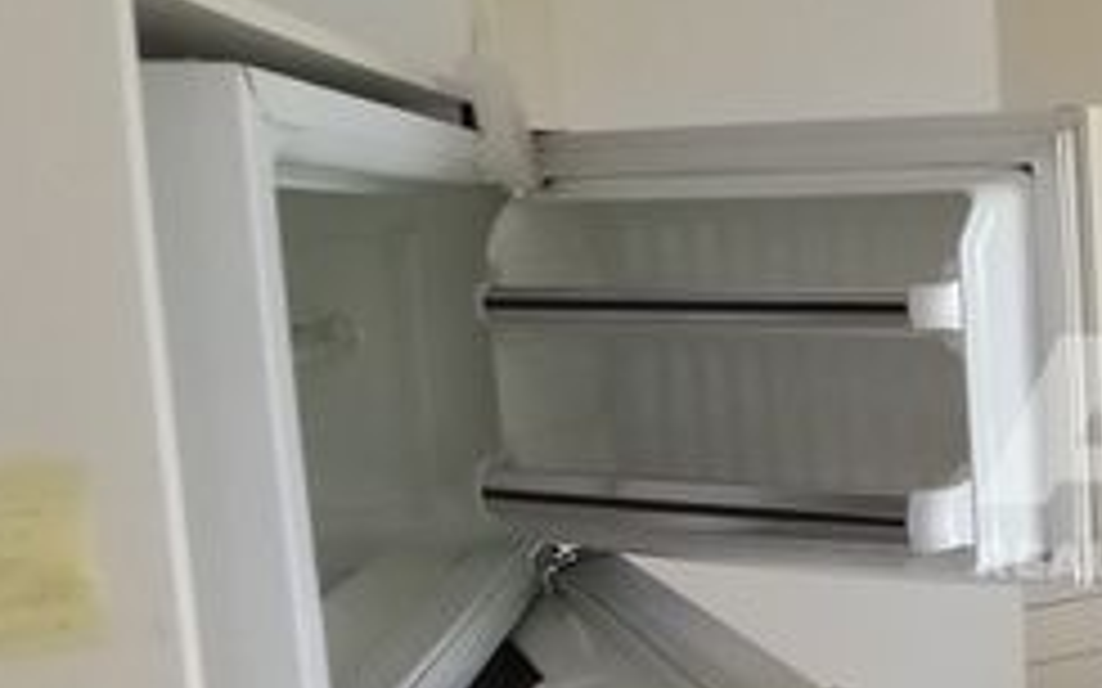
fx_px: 1081
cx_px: 1408
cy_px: 342
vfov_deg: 35.3
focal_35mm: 36
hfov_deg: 36.7
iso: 250
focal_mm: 1.13
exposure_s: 1/50
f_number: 2.2
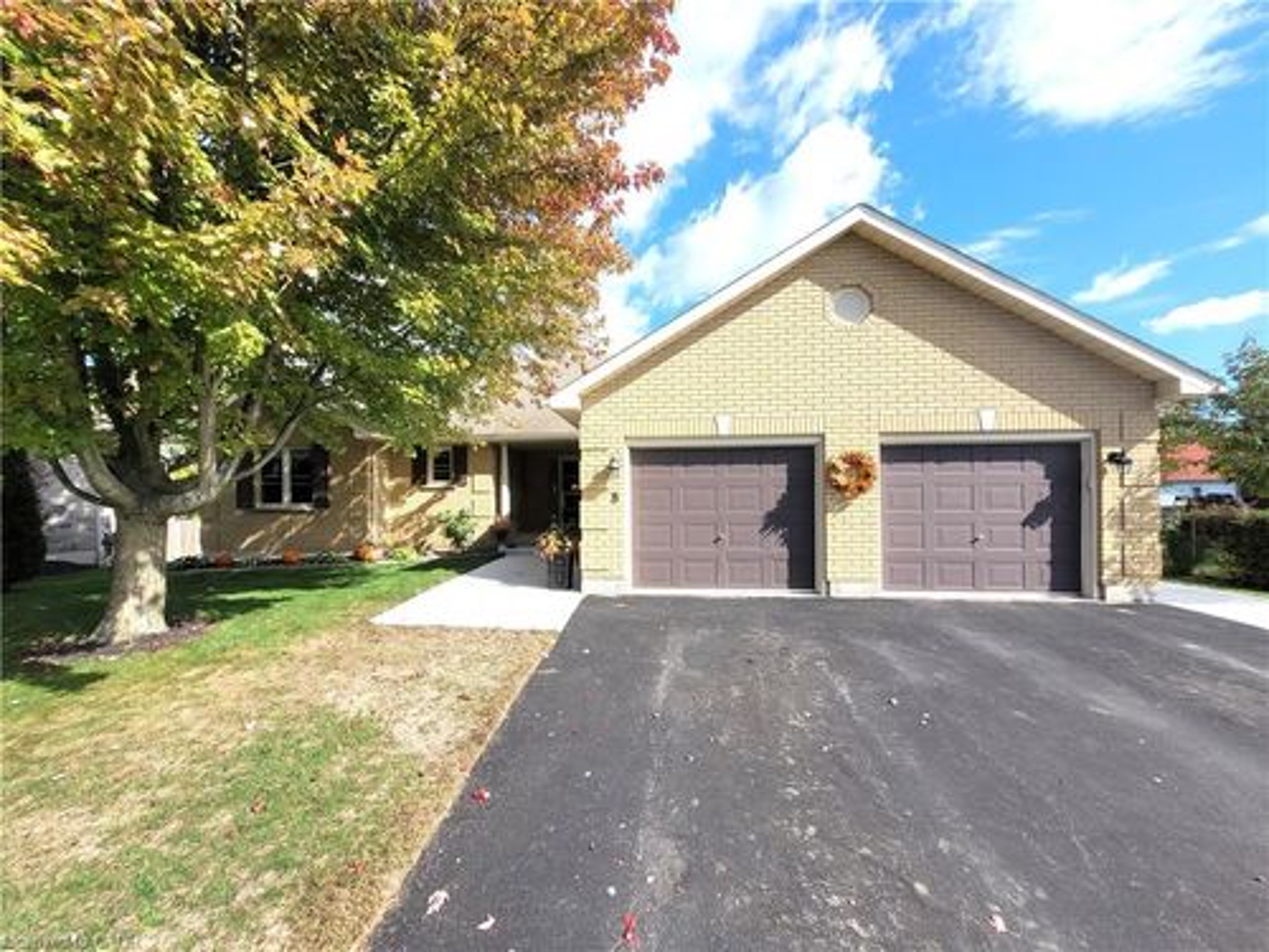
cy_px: 476
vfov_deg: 89.9
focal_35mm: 13
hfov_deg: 106.2
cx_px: 634
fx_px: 477
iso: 40
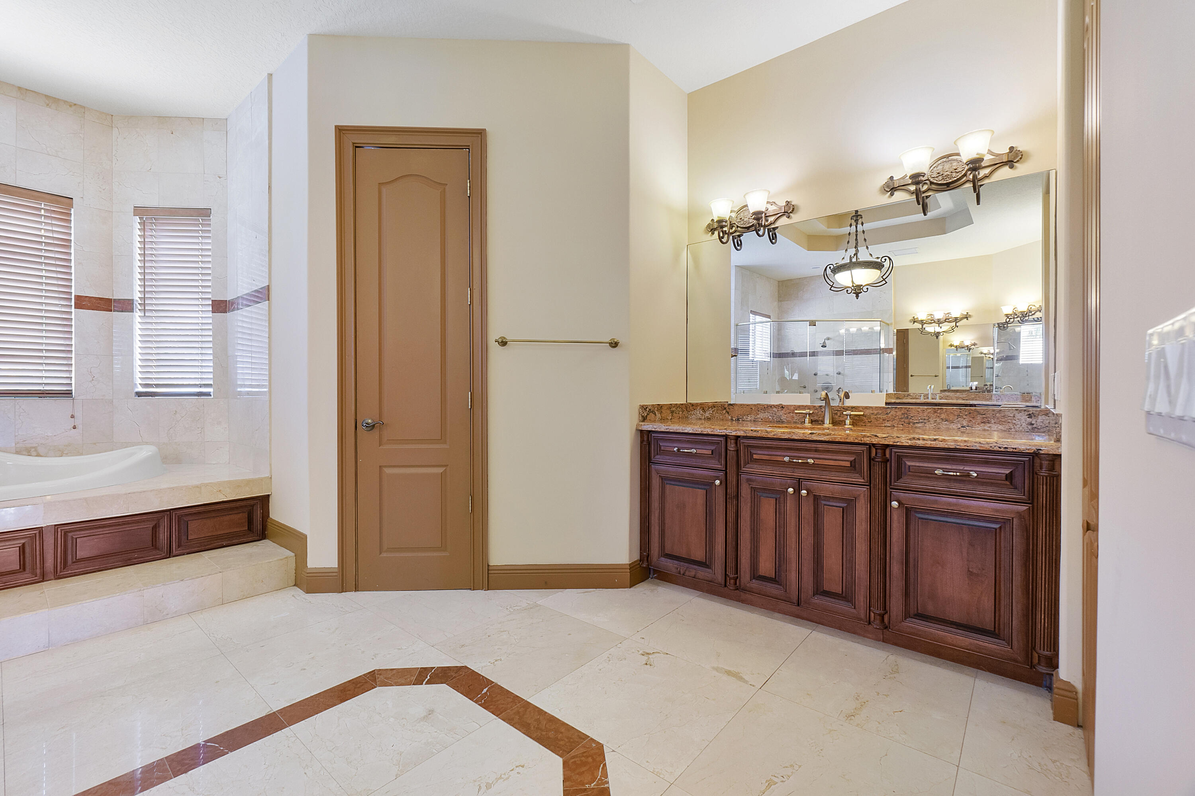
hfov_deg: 100.4
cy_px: 398
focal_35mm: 15
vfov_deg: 77.3
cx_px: 598
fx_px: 498
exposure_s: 1/60
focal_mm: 10
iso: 250
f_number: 8
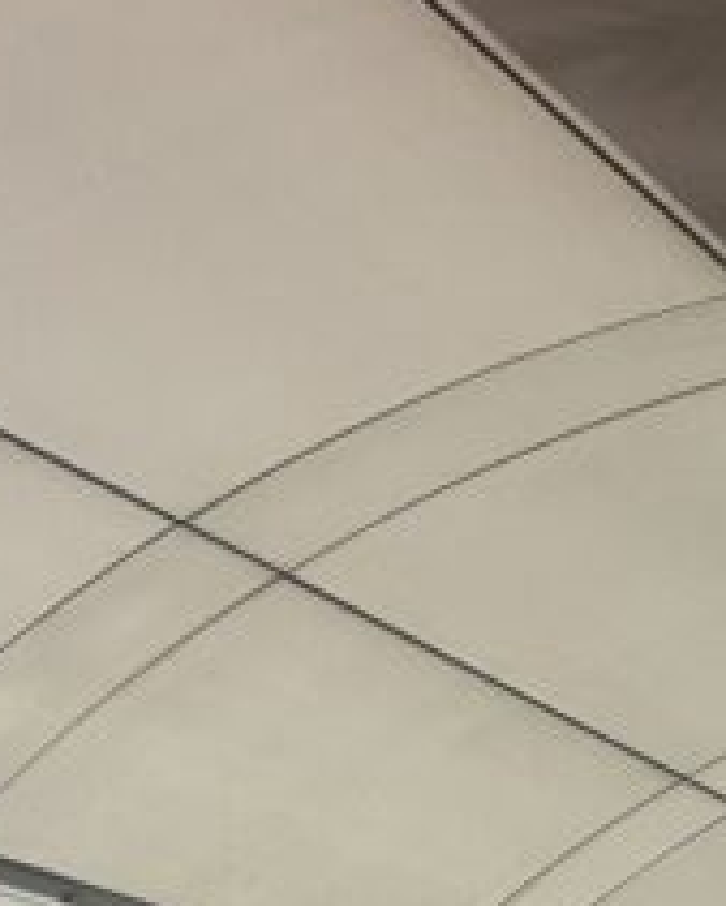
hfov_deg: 11.8
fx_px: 3301
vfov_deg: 14.5
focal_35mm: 123
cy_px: 1395
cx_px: 1177
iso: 160
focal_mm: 5.7
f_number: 1.5
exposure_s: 1/50
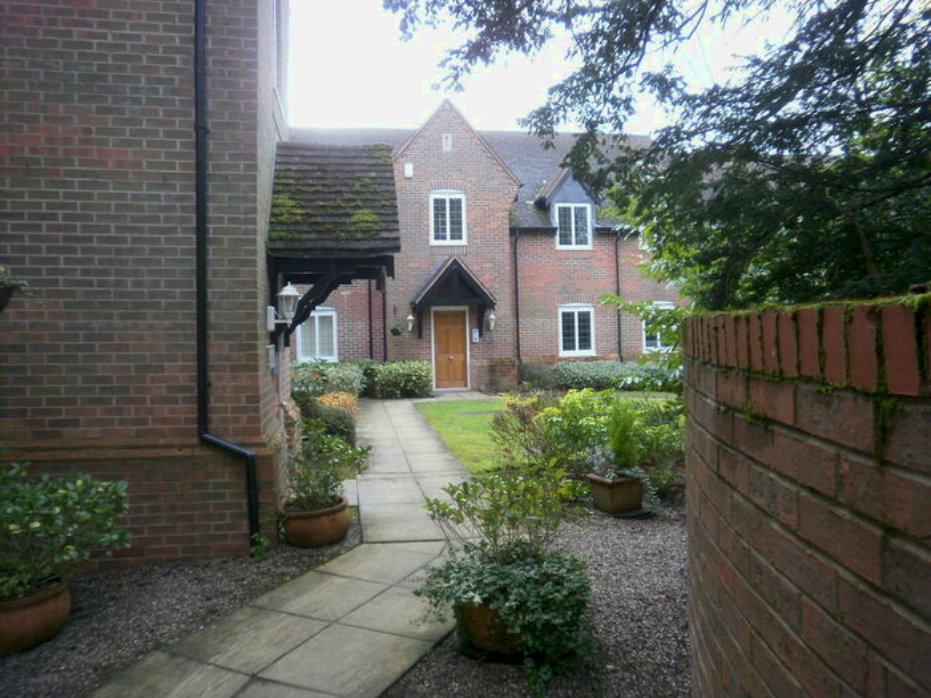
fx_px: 699
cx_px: 466
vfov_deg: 53.1
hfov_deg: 67.3
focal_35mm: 26
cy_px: 349
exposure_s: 1/80
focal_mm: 4.65
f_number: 2.6
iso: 100
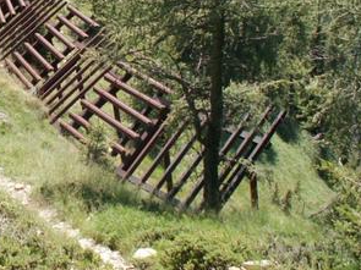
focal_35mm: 76
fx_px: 792
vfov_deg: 18.8
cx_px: 24
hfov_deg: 24.8
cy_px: -4
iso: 50
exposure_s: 1/250
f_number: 3.2
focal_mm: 5.86
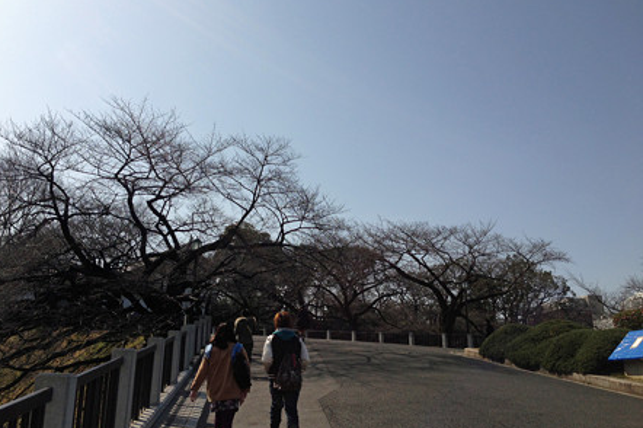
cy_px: 215
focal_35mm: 35
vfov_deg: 37.8
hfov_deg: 54.5
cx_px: 319
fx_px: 625
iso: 50
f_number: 2.4
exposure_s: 1/2857
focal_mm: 4.13
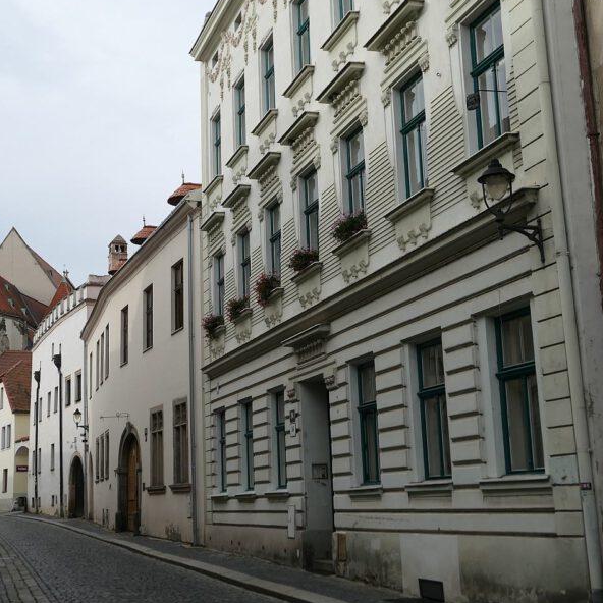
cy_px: 284
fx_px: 926
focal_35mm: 47
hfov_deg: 35.5
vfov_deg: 36.0
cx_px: 179
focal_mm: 11.8
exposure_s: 1/1300
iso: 125
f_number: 2.8
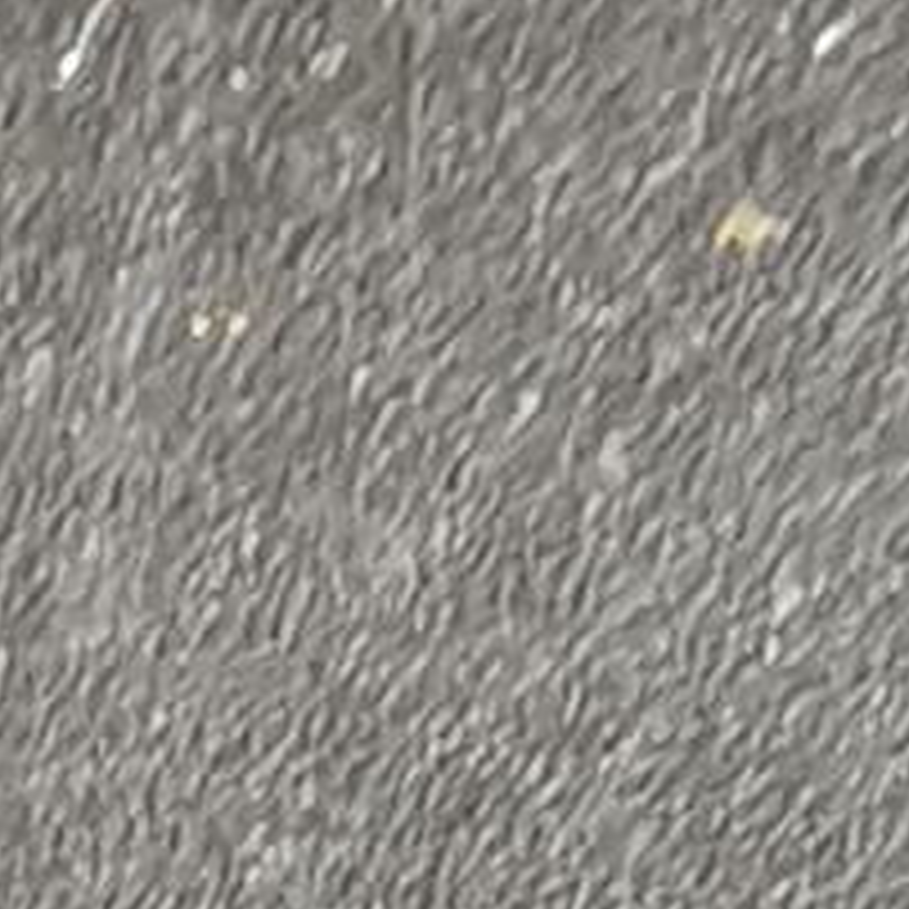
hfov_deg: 9.2
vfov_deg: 6.8
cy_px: 3960
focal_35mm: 181
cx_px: -716
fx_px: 5377
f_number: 2
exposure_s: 1/20
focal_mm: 2.32
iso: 2500
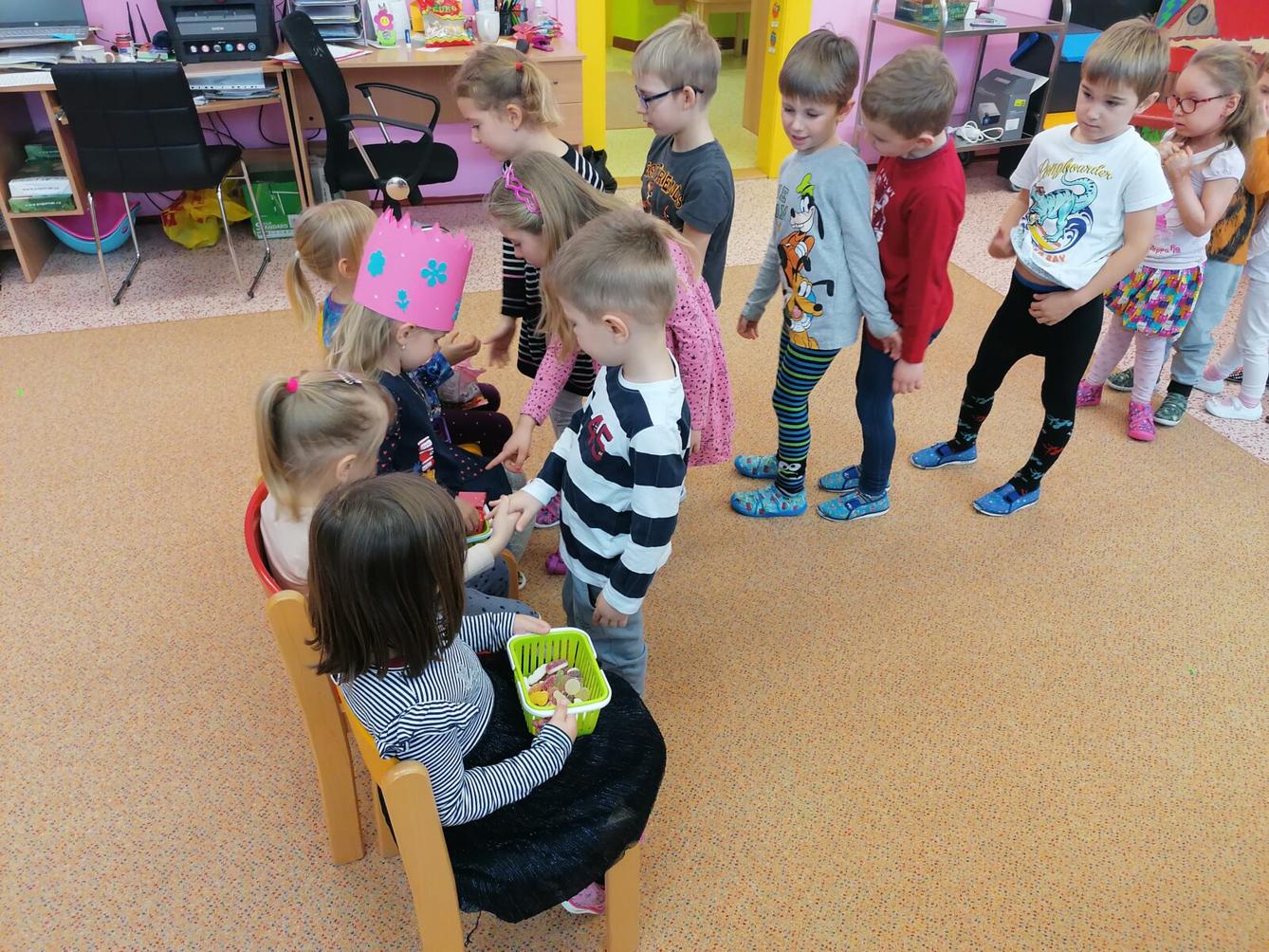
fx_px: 990
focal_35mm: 27
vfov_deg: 51.4
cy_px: 476
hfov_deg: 65.3
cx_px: 634
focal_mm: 4.75
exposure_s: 1/50
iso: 125
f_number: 1.8
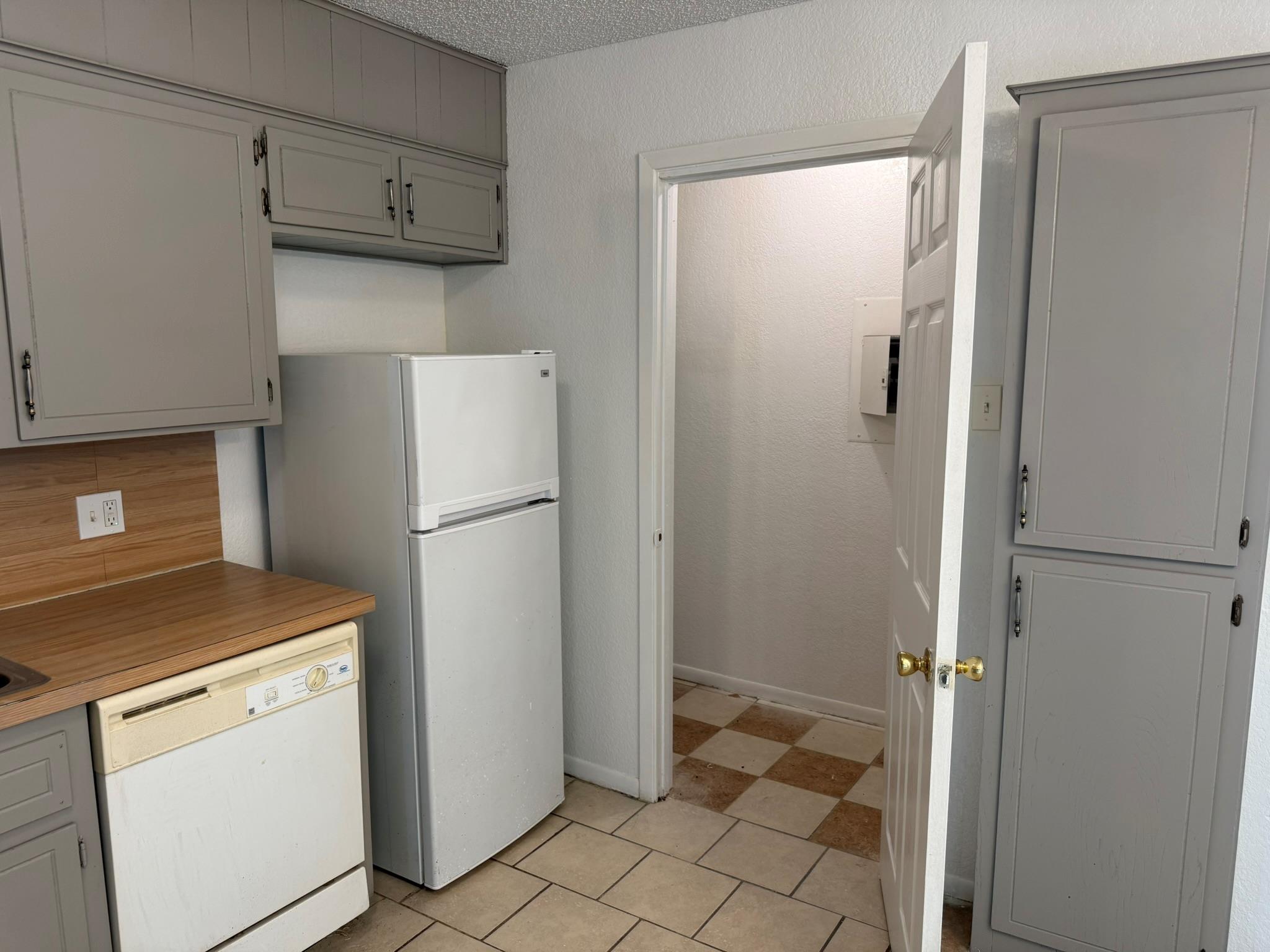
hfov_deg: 71.6
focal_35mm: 24
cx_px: 635
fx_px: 881
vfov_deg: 56.8
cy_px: 476
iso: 125
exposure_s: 1/60
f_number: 1.78
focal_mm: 6.76
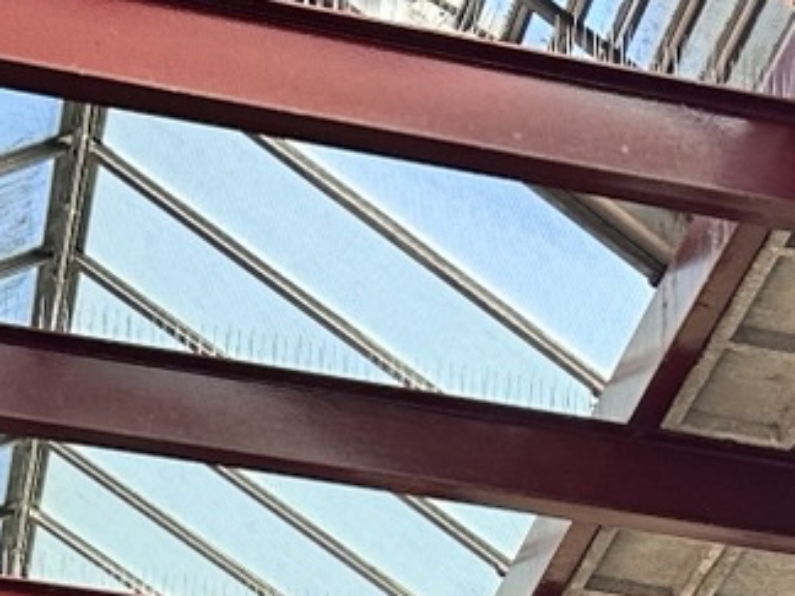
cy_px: 1540
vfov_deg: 8.9
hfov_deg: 12.7
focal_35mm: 148
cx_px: 1168
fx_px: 3399
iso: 80
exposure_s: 1/471
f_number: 1.78
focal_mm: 6.86
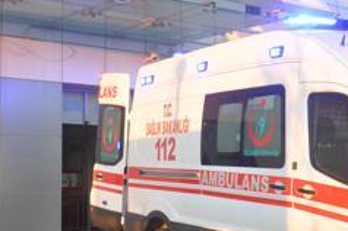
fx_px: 676
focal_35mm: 70
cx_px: 109
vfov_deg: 19.4
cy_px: 89
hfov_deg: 28.6
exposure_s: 1/50
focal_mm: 18
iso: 200
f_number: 7.1
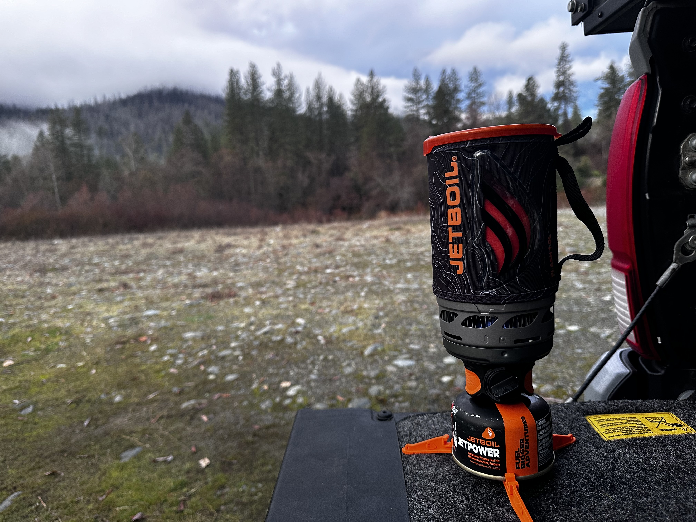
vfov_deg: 56.8
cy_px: 261
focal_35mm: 24
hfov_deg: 71.6
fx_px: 483
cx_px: 348
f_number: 1.78
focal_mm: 6.86
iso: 250
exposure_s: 1/60
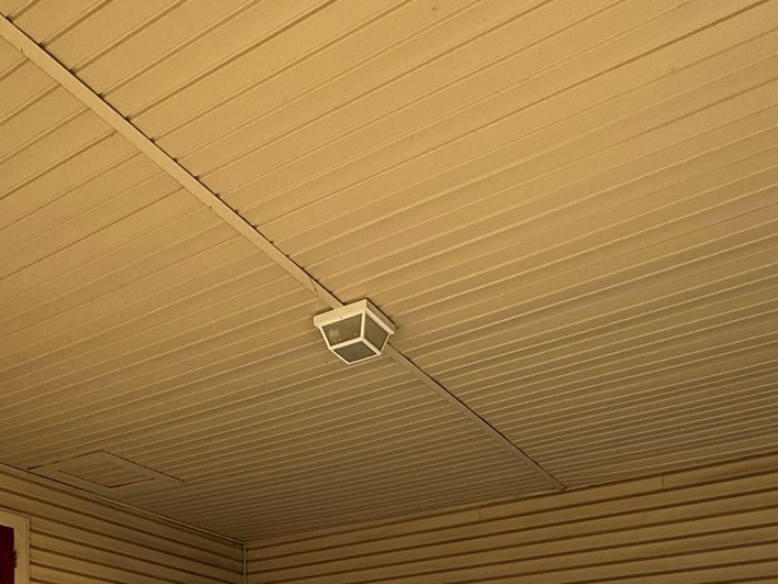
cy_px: 752
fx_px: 854
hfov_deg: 48.9
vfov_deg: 30.2
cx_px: 346
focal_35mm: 38
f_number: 2.2
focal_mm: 2.22
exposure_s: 1/196
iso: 40
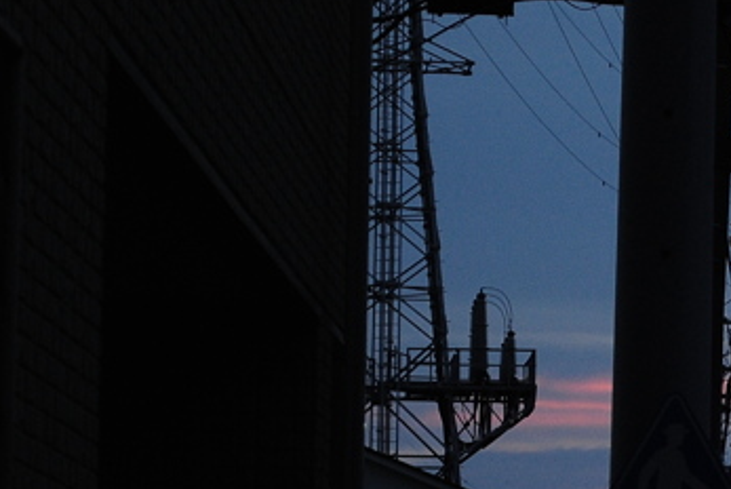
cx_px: 942
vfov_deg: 5.6
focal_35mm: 243
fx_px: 4948
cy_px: 439
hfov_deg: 8.3
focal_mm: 55
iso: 400
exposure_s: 1/60
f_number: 5.6
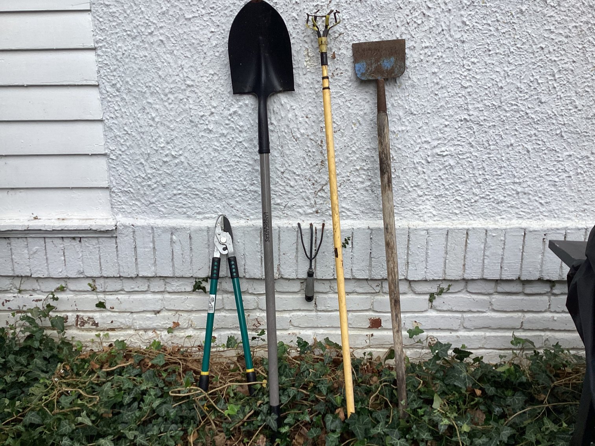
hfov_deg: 58.3
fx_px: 533
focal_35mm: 31
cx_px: 298
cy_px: 223
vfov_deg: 45.4
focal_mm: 3.3
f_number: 2.4
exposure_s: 1/392
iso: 25
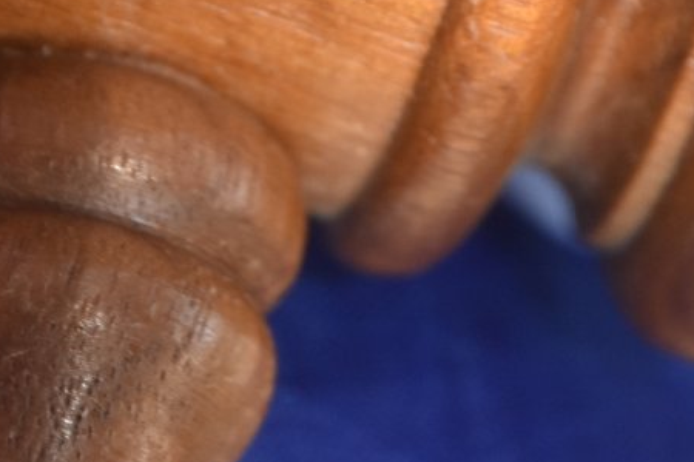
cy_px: -320
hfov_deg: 1.3
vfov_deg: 0.9
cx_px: 180
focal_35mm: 1600
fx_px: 30842
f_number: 6.3
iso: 800
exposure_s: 1/320
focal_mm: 300
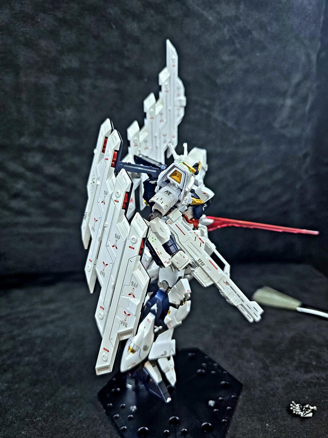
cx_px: 164
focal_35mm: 23
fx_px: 291
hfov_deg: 58.9
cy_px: 219
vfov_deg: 73.9
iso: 200
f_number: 1.7
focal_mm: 6.3
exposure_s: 1/120
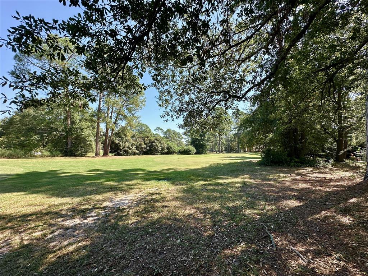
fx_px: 149
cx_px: 184
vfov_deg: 85.7
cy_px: 138
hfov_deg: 102.1
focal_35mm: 14
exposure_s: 1/716
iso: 40
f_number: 2.2
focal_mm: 2.22
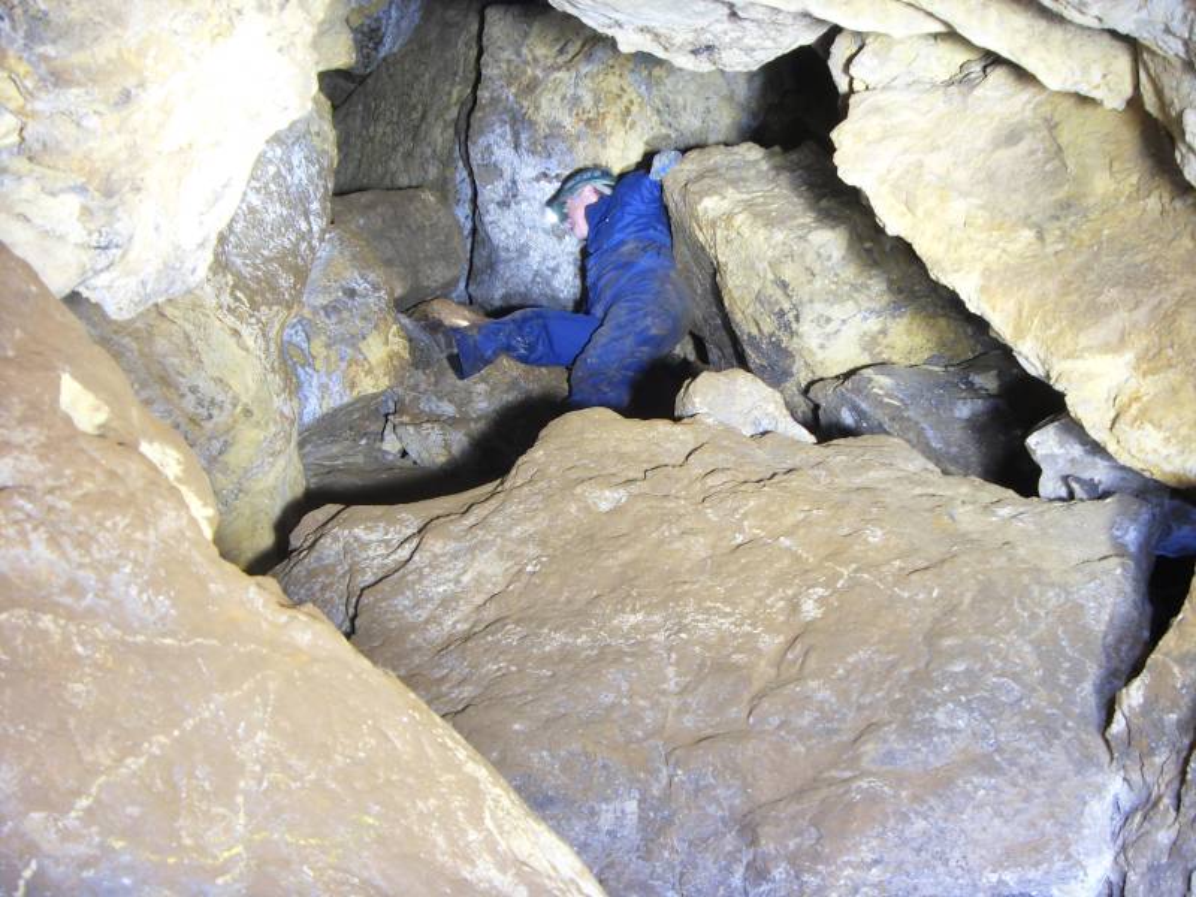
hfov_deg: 47.9
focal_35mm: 39
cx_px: 598
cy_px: 448
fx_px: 1347
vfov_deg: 36.8
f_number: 3.5
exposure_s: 6
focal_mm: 6.6
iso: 80
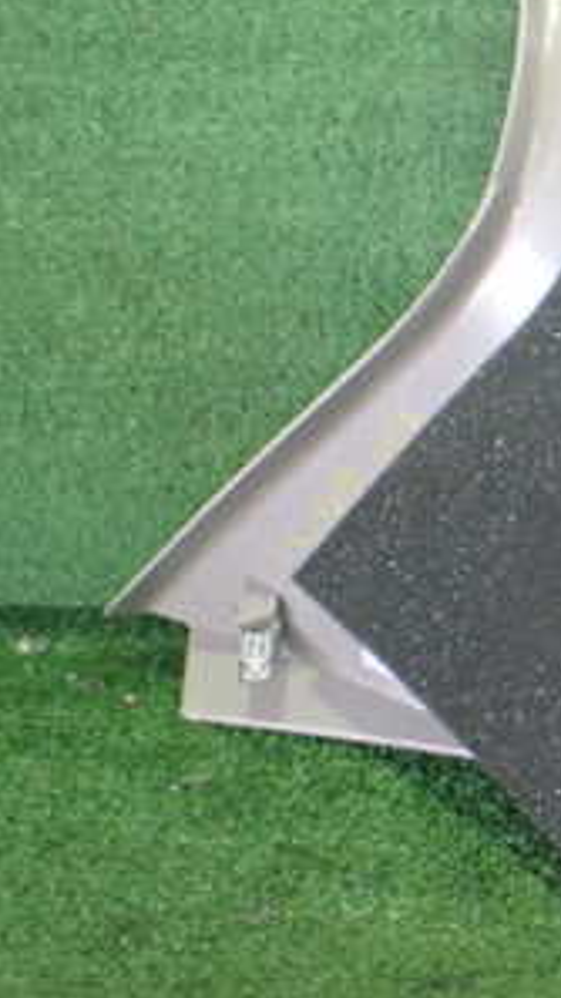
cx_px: 789
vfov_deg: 31.8
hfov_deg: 16.9
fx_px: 1746
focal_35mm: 66
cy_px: 417
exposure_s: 1/50
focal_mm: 5.4
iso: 800
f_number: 2.3
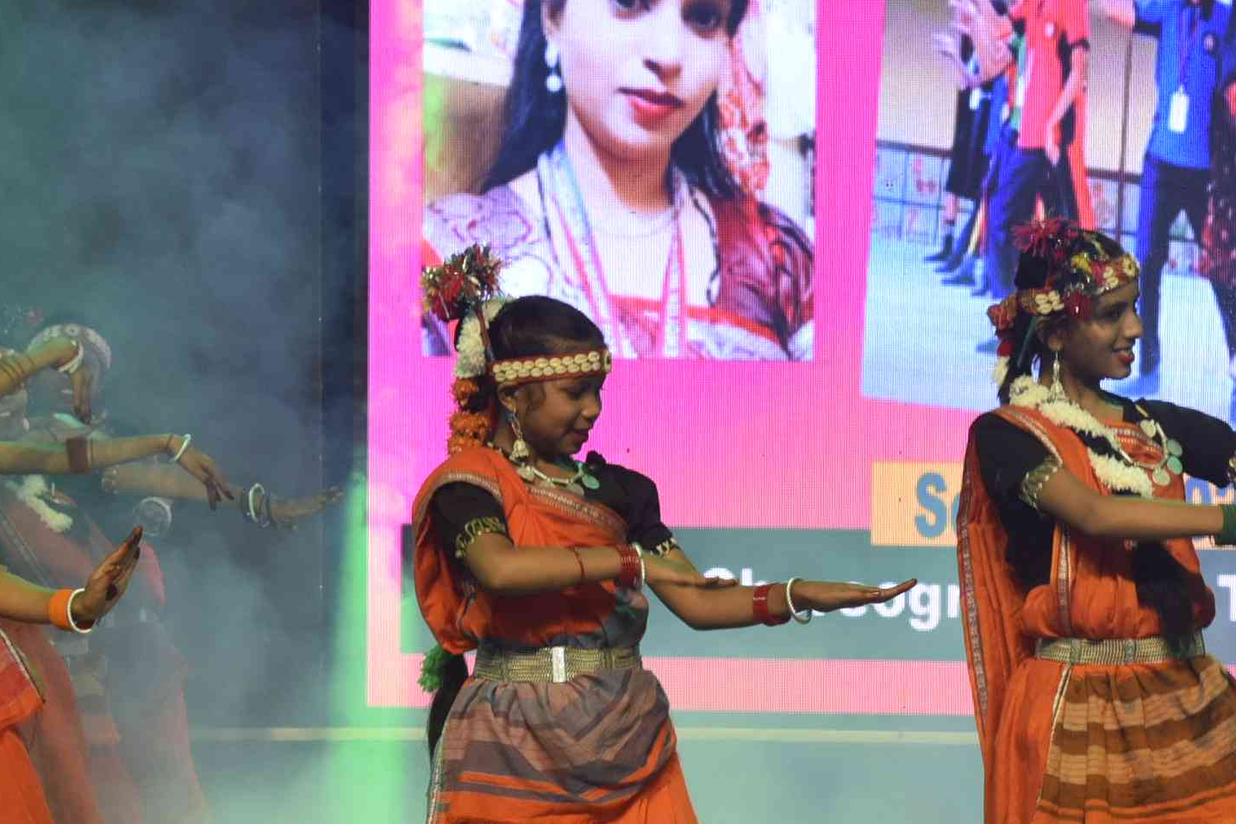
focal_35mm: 173
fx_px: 5939
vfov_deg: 7.9
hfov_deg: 11.8
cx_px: 960
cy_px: 661
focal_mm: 55
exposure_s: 1/200
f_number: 5
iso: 400
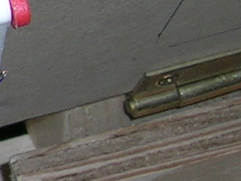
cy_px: 15
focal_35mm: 209
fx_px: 1455
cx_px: -316
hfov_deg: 8.7
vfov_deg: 7.1
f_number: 4.8
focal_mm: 5.4
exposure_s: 1/60.1
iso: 50
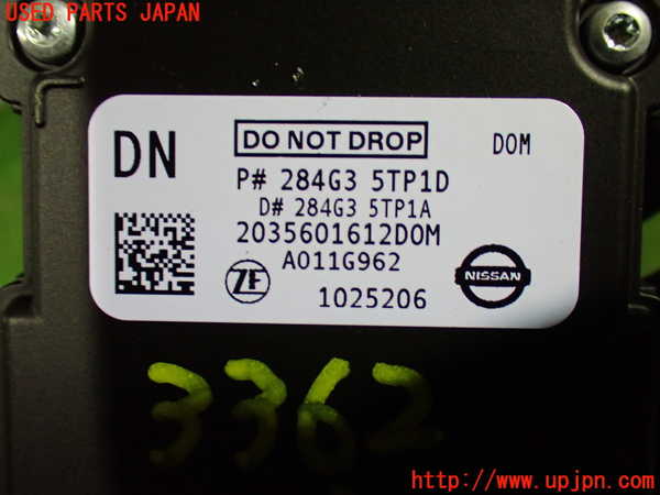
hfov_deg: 45.8
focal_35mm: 41
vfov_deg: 35.1
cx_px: 330
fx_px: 782
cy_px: 248
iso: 800
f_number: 2.8
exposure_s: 1/40
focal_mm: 7.31
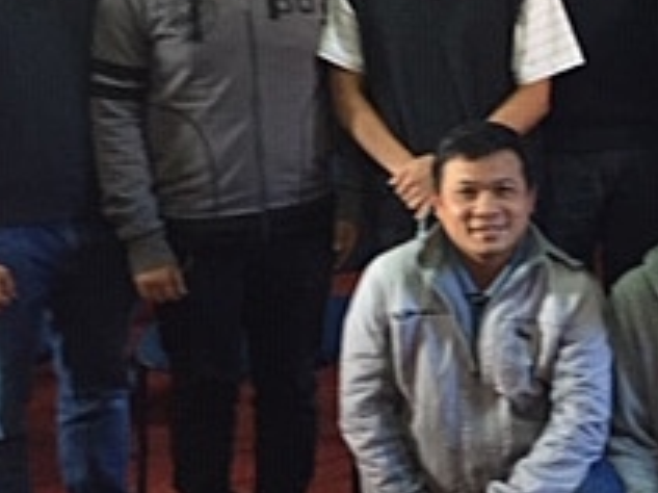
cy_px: 200
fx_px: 1672
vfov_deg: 16.8
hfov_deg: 20.9
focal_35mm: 88
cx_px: 764
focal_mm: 4.15
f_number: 2.2
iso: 200
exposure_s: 1/30
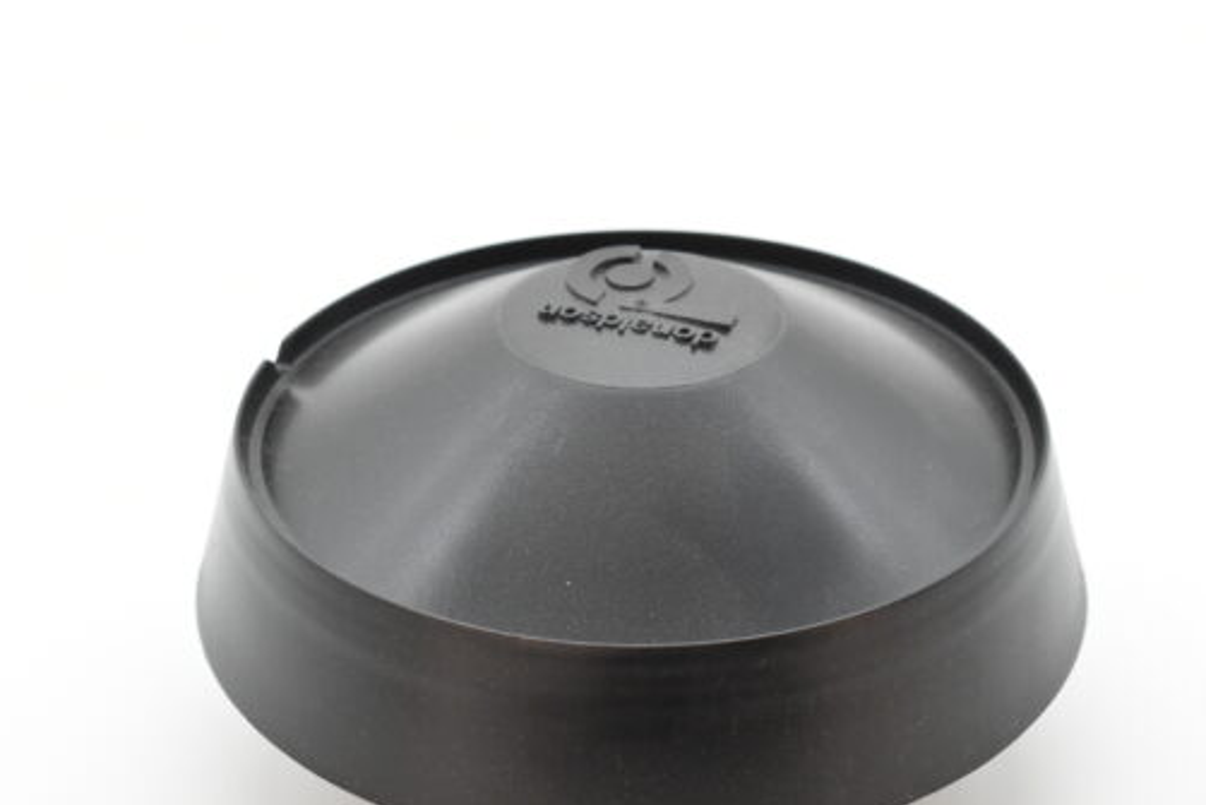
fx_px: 2882
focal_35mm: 86
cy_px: 466
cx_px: 634
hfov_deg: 23.6
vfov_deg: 15.9
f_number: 8
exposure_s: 1/500
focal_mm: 48
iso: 1600
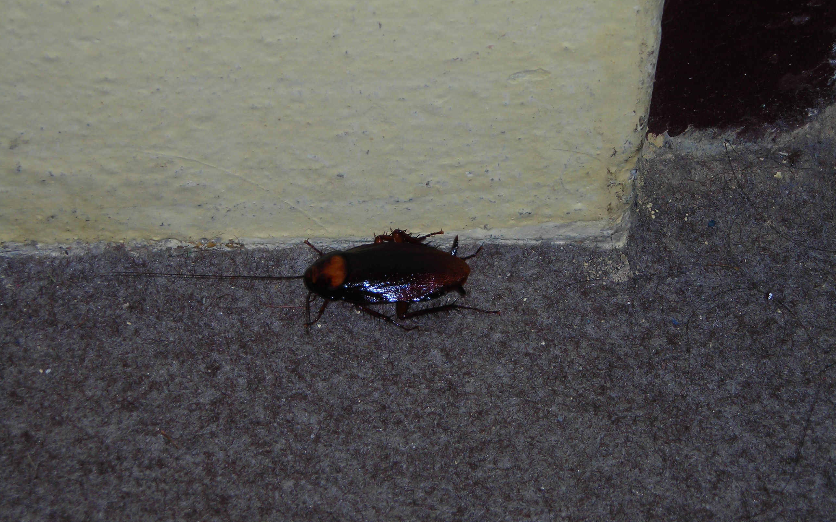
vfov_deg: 10.6
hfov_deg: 16.8
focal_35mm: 124
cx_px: 419
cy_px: 296
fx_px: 2825
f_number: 5.3
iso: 50
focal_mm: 19.2
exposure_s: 1/60.1
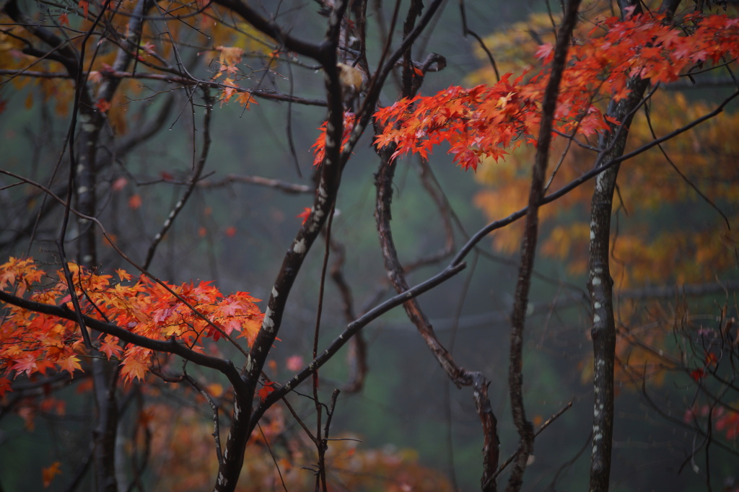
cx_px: 370
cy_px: 246
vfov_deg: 7.6
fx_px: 3694
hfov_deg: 11.4
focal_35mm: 180
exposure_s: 1/200
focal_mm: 180
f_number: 2.8
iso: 250
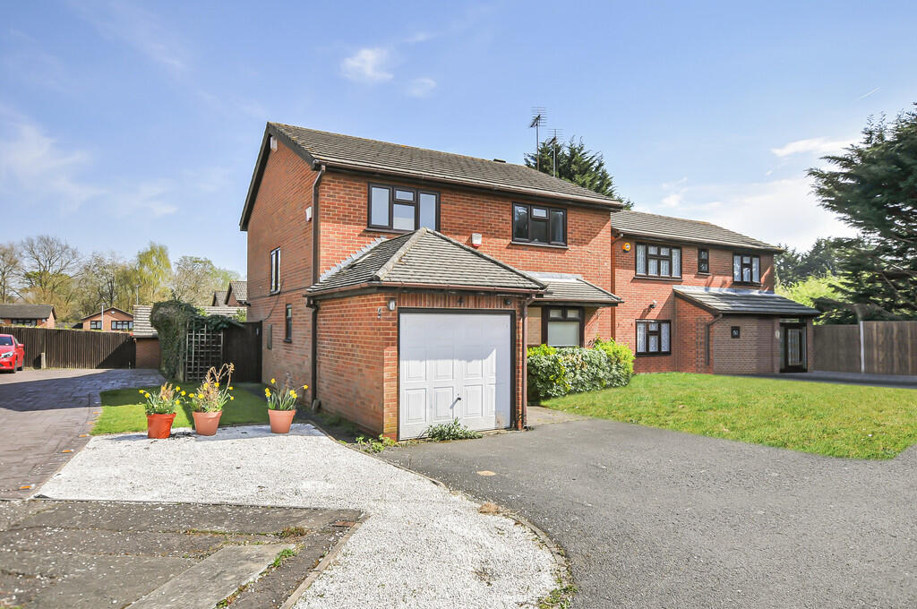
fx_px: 534
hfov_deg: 81.3
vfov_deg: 59.4
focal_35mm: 21
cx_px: 458
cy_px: 304
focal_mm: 14
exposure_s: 1/800
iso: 200
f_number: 5.6
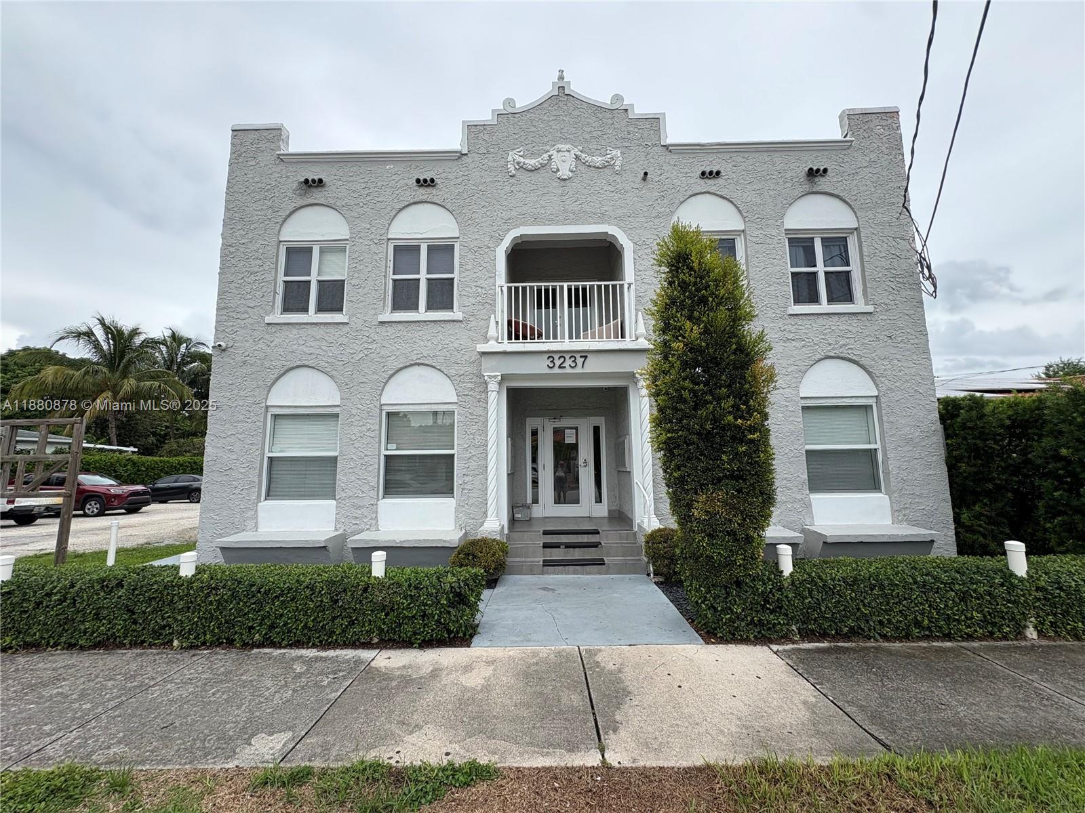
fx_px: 439
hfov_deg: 102.1
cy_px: 406
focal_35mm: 14
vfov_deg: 85.7
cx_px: 542
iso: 40
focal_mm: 2.22
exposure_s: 1/749
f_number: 2.2
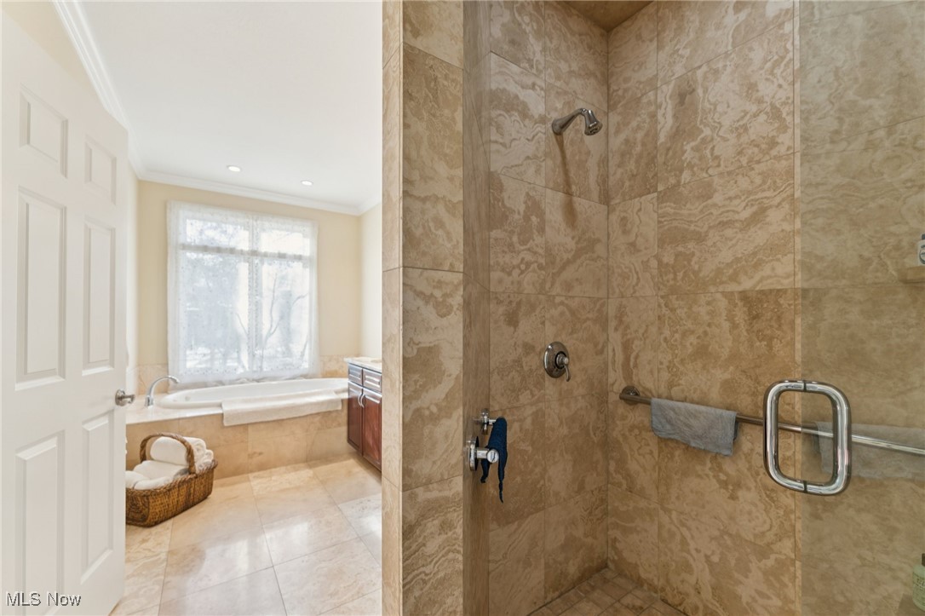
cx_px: 462
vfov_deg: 81.2
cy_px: 308
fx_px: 360
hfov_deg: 104.3
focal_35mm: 14
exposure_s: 1/15
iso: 160
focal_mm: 14
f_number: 4.5
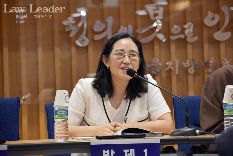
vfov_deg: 7.9
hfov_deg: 11.8
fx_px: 1126
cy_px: 78
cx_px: 116
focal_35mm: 174
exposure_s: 1/160
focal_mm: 116
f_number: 5.6
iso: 1600
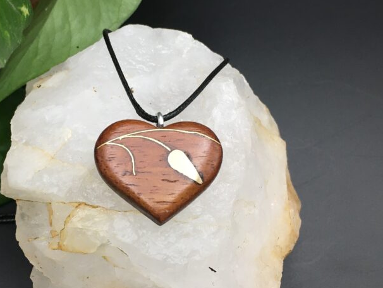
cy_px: 149
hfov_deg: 38.6
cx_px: 143
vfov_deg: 29.7
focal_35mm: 49
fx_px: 542
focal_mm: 4.15
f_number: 2.2
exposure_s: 1/33
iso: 40
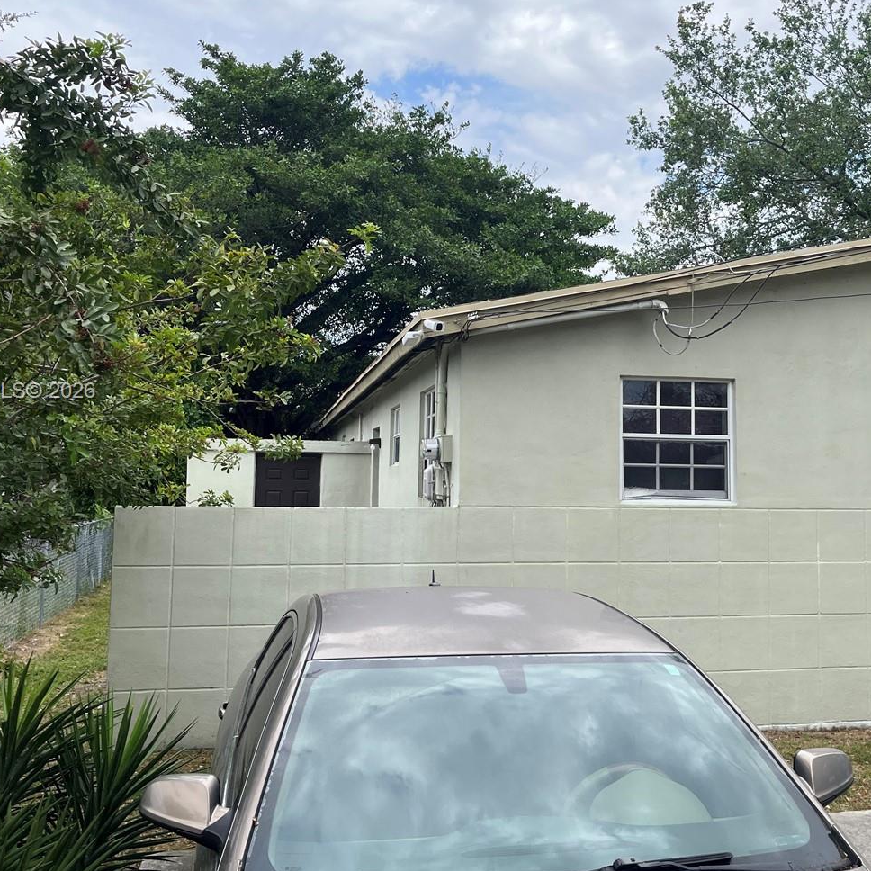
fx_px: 1082
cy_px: 392
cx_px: 535
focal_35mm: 38
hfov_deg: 43.6
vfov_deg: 43.8
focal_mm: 5.1
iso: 50
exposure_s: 1/2101
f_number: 1.6
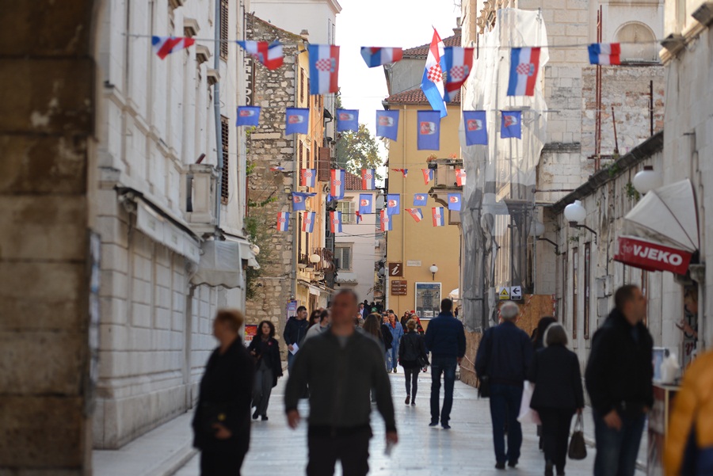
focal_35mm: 155
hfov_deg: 13.2
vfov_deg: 8.9
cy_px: 238
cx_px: 356
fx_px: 3071
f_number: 4
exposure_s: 1/800
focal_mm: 155
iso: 160
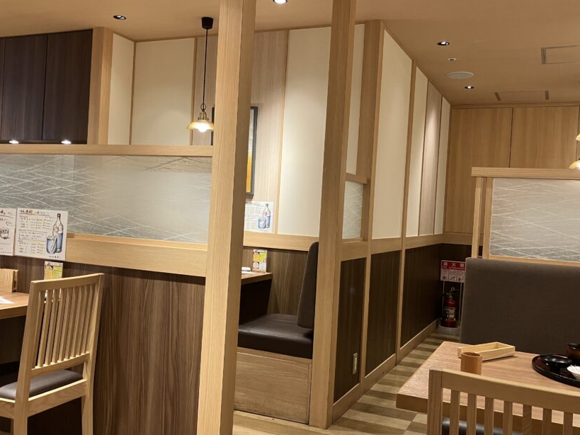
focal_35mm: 35
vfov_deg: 40.7
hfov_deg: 52.6
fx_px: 586
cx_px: 280
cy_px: 218
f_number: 1.8
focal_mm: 3.99
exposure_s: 1/50
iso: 80
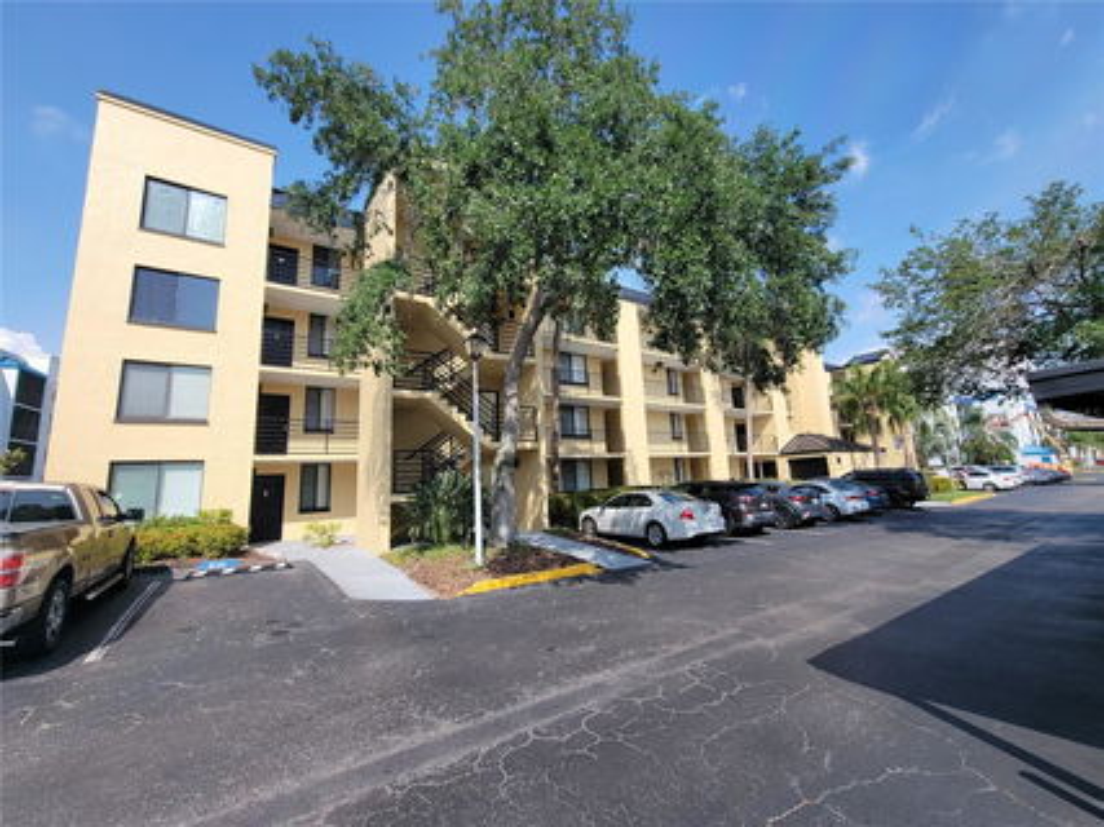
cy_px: 414
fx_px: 414
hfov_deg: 106.2
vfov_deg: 89.9
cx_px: 552
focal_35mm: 13
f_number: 2.2
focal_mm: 2.2
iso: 50
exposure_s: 1/1248
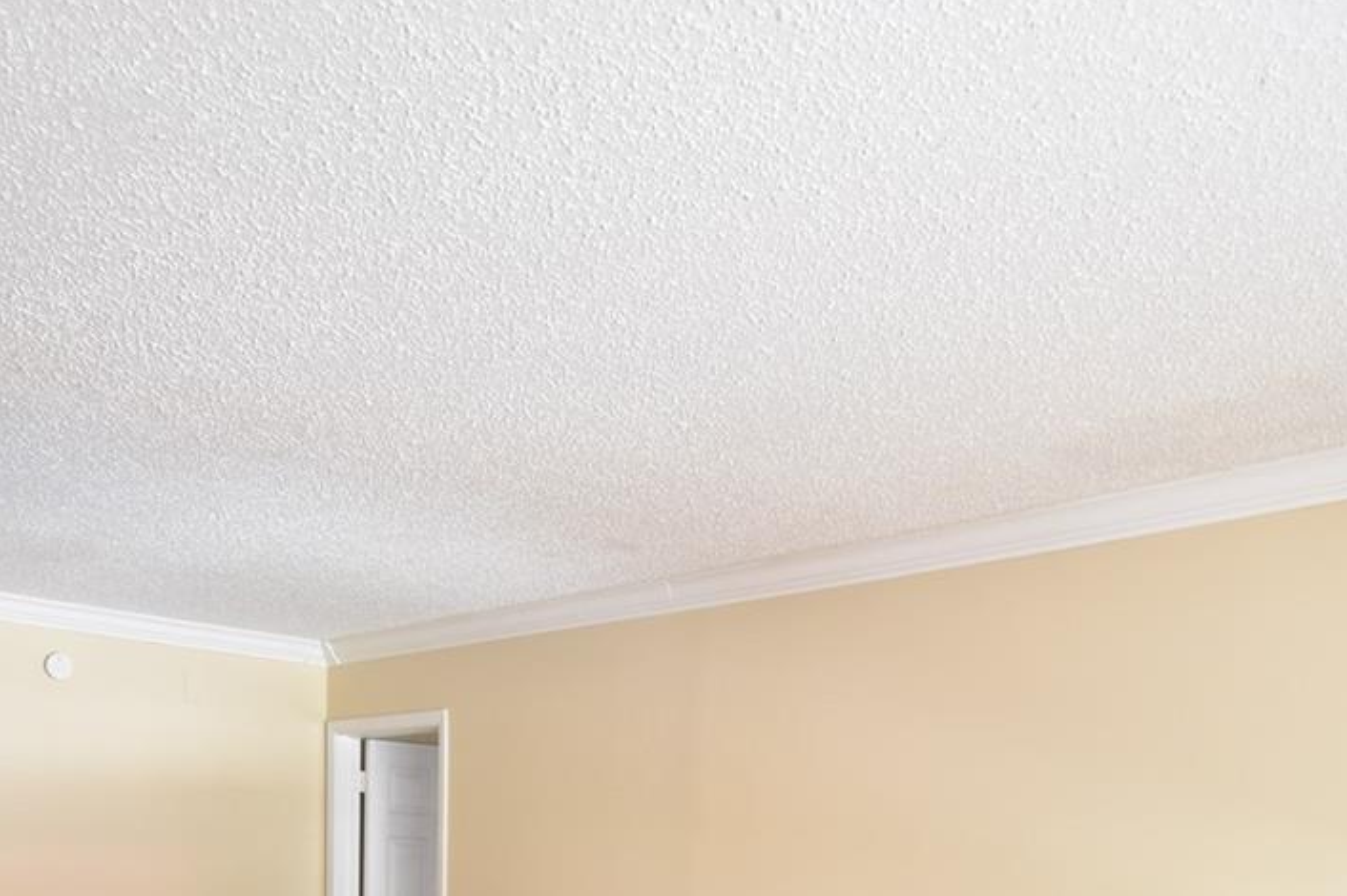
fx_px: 1272
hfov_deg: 55.7
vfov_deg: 33.9
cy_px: 976
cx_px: 593
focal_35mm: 34
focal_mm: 10
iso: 800
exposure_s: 1/30
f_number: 3.5
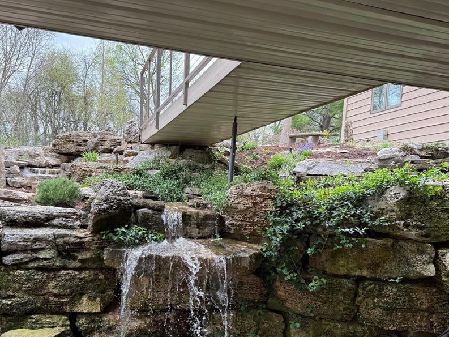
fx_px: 402
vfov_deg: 45.1
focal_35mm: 31
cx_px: 191
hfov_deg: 58.1
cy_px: 212
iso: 100
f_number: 1.78
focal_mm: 6.76
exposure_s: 1/361
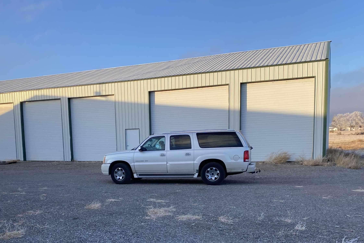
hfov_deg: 51.5
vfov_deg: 35.2
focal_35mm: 37
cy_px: 181
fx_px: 374
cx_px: 145
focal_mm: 4.25
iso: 32
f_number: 1.8
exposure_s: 1/912
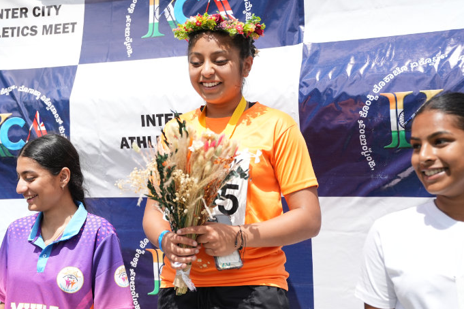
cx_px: 140
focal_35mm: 60
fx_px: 775
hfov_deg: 32.9
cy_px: 164
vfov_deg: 22.6
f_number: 2.8
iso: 250
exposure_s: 1/4000
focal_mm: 40.1
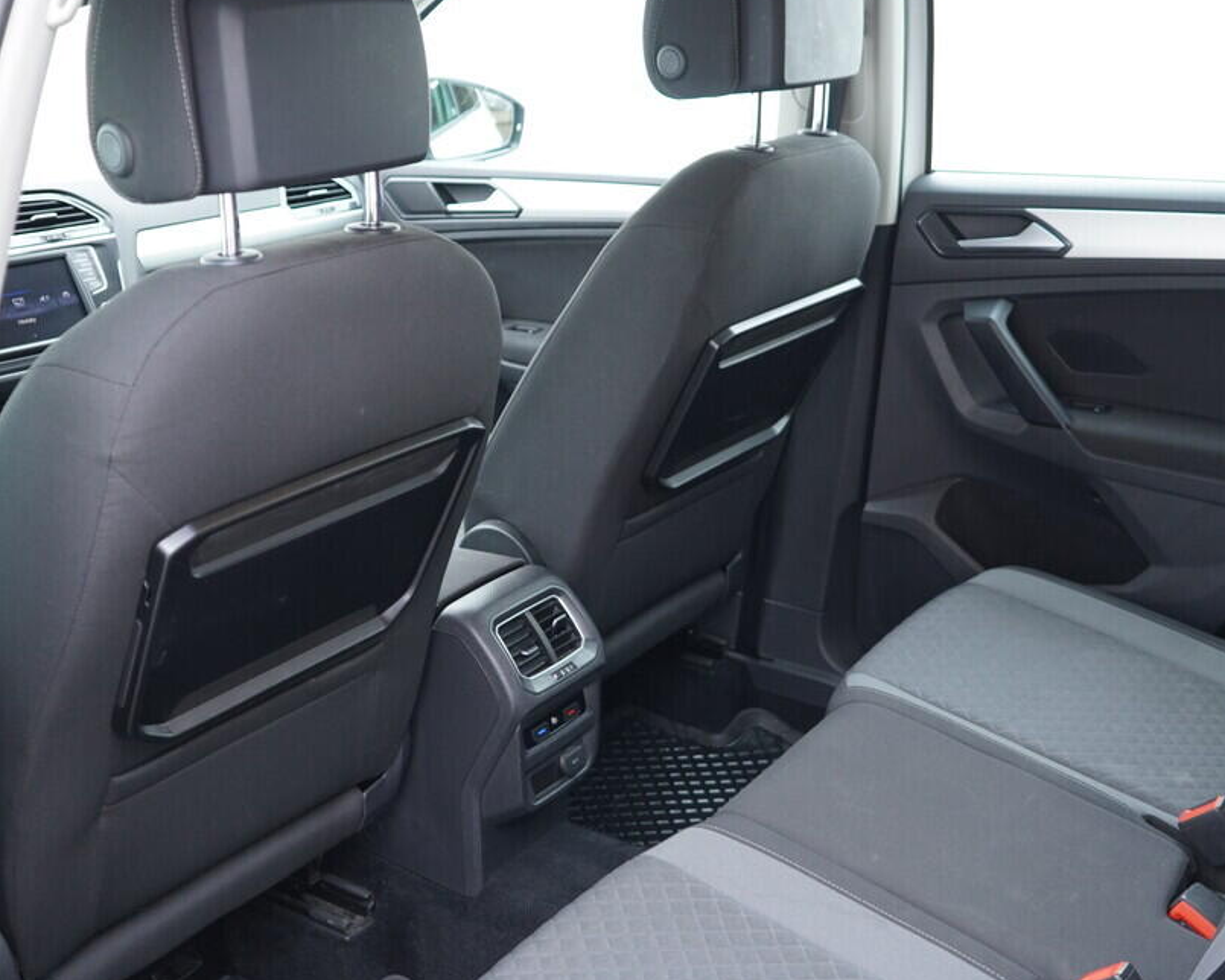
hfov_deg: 42.9
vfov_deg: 34.9
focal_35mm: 43
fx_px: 1559
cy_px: 497
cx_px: 607
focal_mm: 24
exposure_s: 1/40
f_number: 2.8
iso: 640
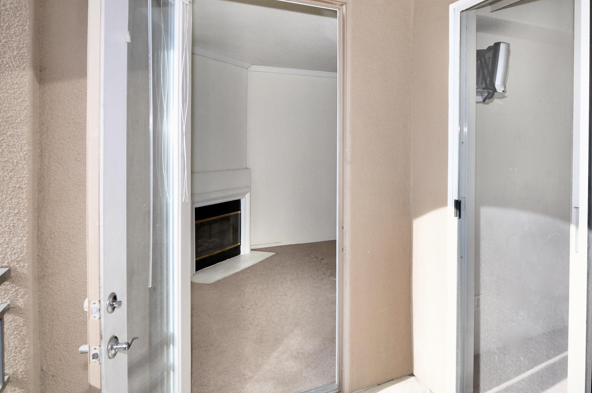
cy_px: 208
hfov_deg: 77.7
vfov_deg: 57.8
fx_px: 356
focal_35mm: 22
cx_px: 379
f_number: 5.6
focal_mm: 11
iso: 200
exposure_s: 1/125
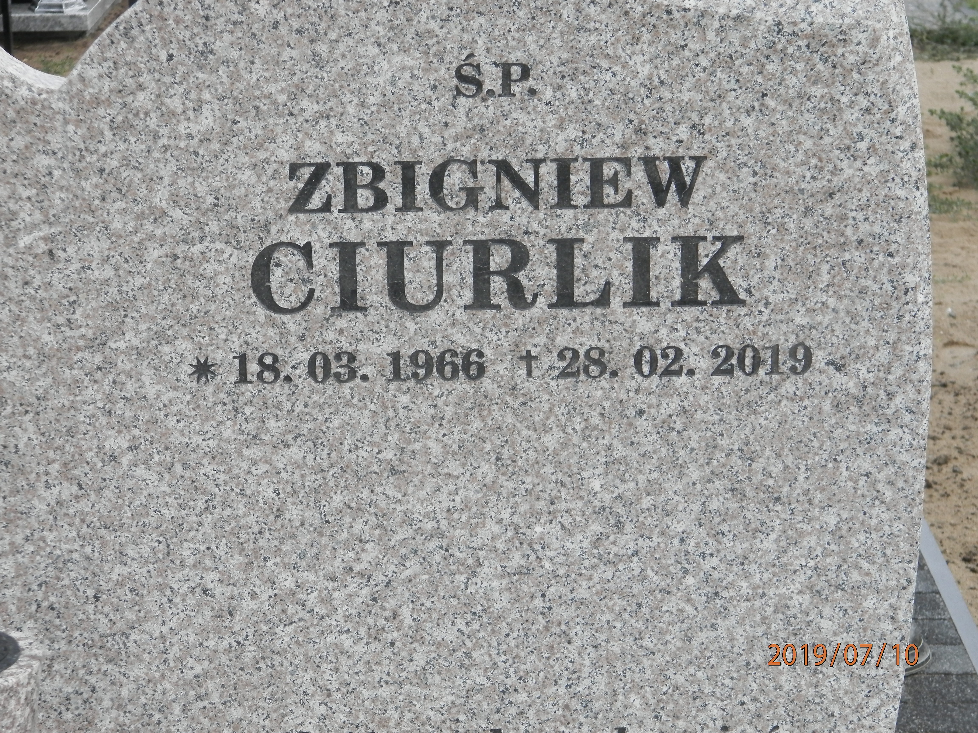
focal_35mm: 106
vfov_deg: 14.0
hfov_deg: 18.5
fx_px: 2995
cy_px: 366
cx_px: 489
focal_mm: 19
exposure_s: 1/160
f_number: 4.5
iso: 100
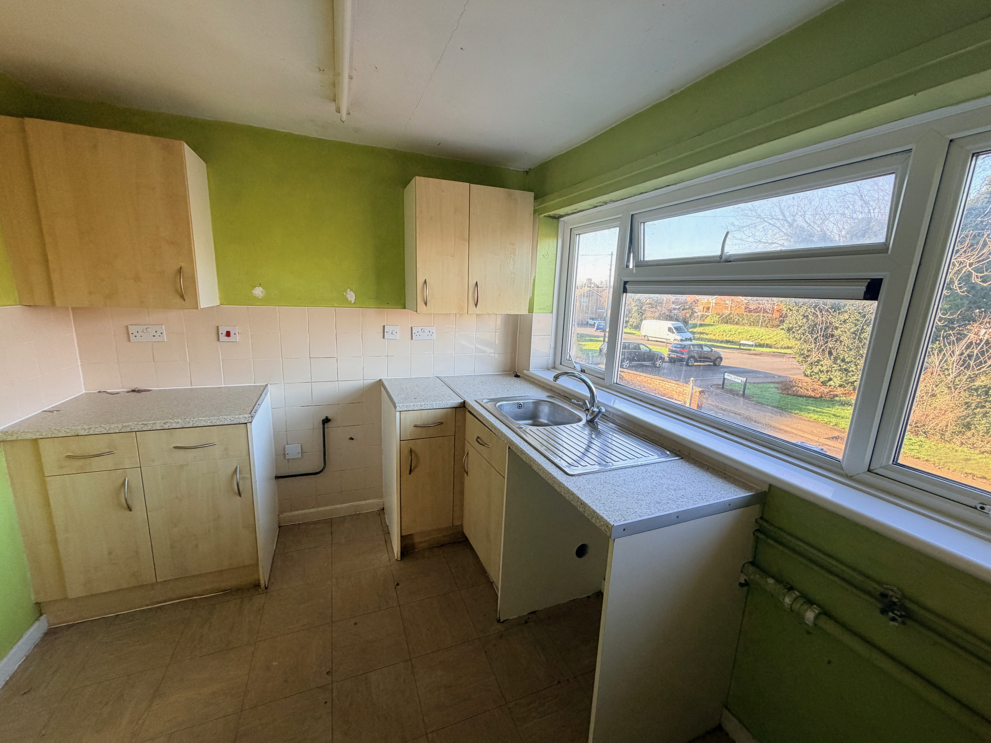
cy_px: 372
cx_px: 496
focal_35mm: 14
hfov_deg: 102.1
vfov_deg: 85.7
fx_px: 401
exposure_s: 1/121
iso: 160
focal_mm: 2.22
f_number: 2.2
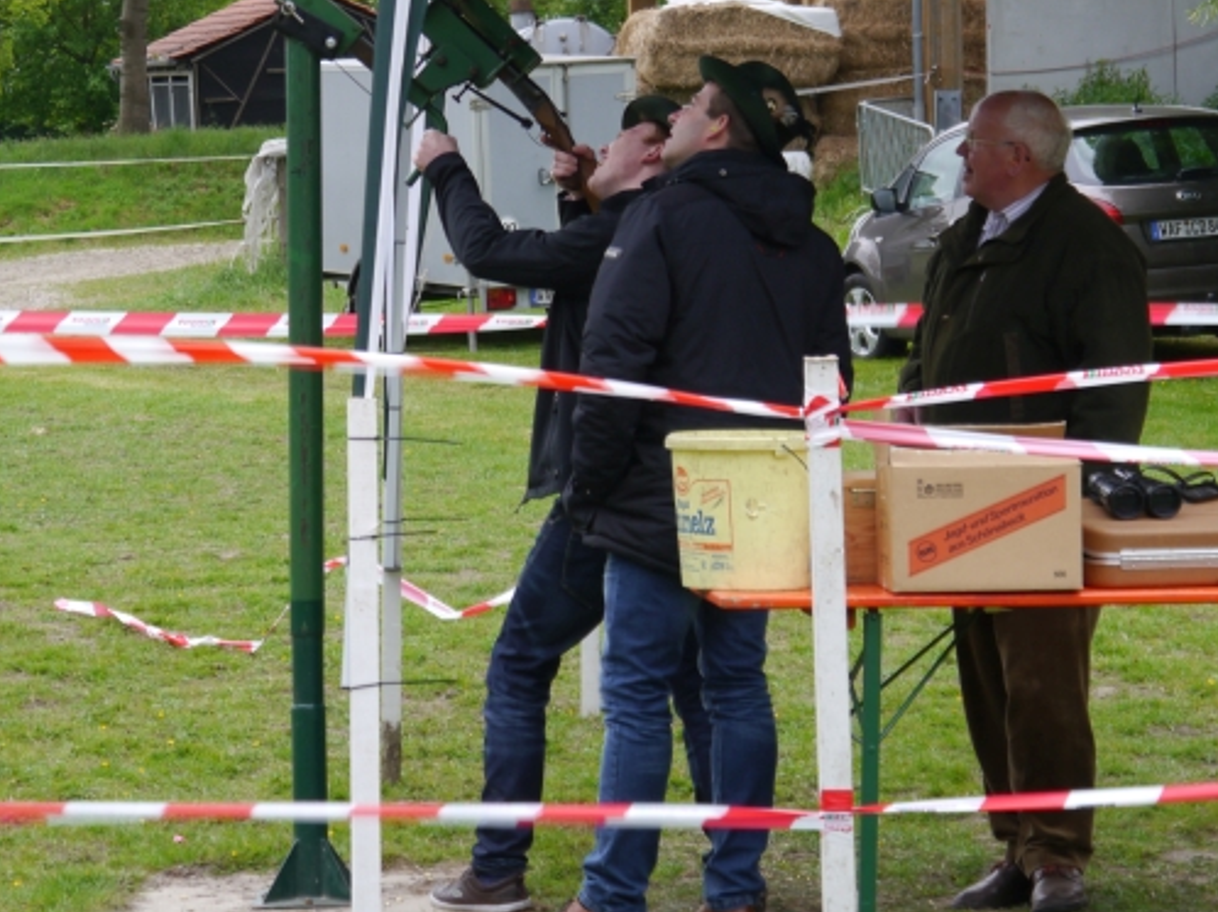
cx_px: 717
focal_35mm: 135
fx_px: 4748
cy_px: 308
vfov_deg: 11.0
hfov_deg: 14.6
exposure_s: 1/80
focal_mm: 42
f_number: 5.6
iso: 160
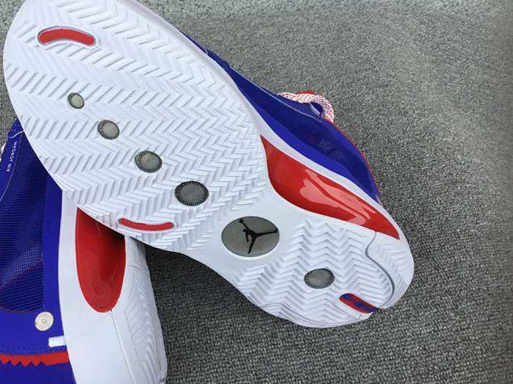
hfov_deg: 46.3
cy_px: 162
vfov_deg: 35.9
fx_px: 593
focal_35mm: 40
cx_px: 183
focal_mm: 3.3
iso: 25
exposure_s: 1/279
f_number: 2.4
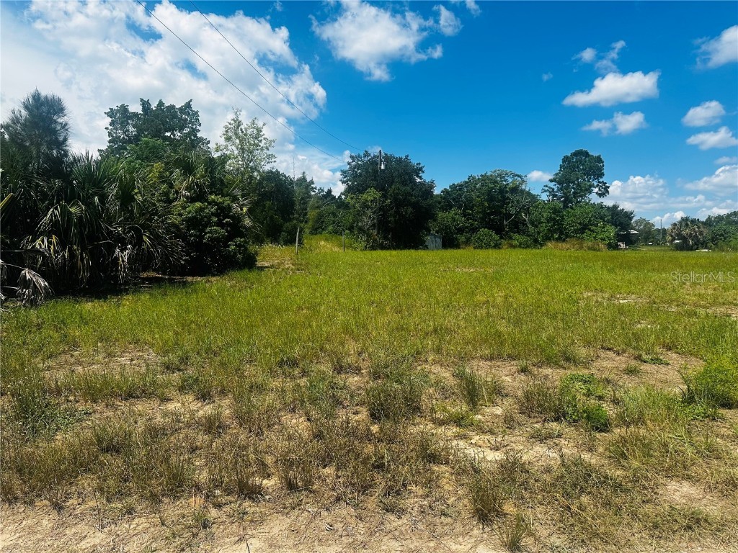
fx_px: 512
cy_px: 276
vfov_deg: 56.8
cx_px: 369
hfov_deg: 71.6
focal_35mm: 24
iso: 80
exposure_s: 1/4545
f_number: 1.78
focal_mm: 6.86
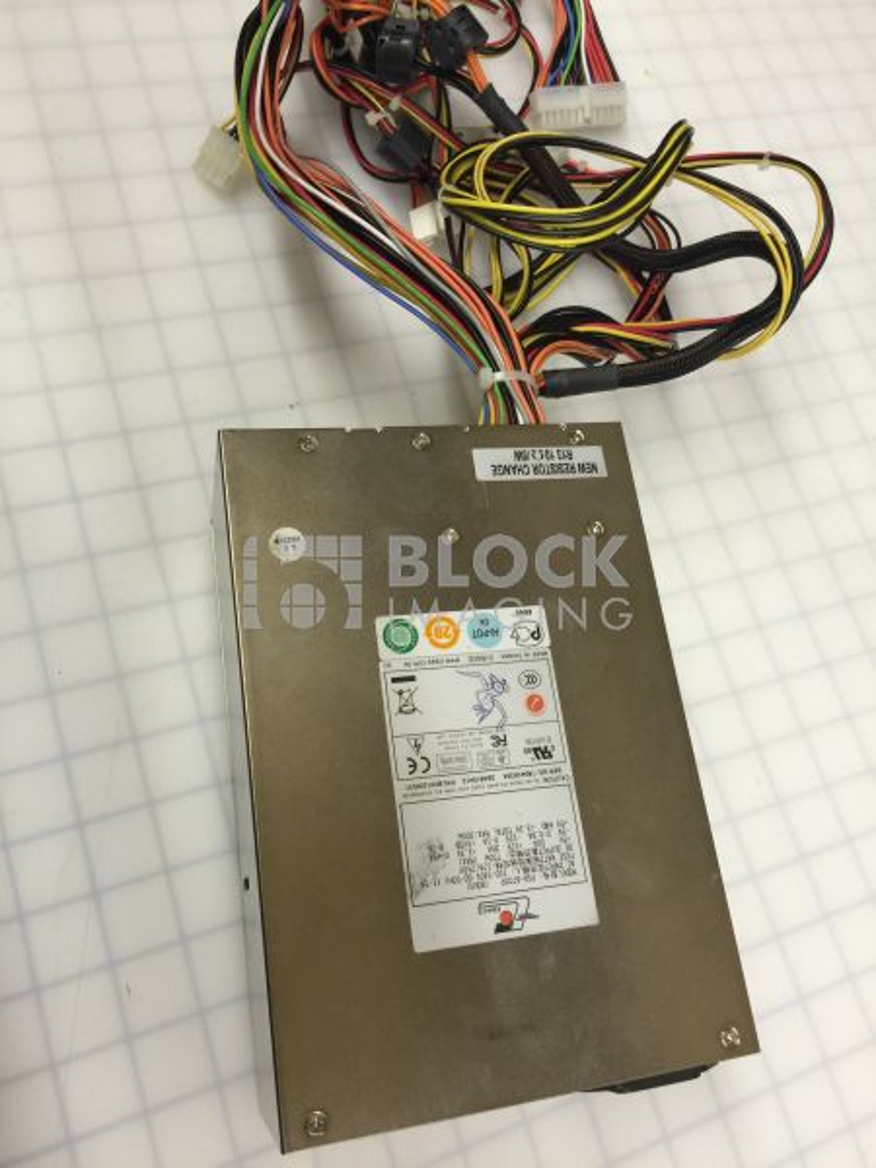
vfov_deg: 61.7
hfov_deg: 48.2
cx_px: 438
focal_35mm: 29
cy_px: 584
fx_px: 979
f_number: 2.2
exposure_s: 1/15
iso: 32
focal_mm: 4.15
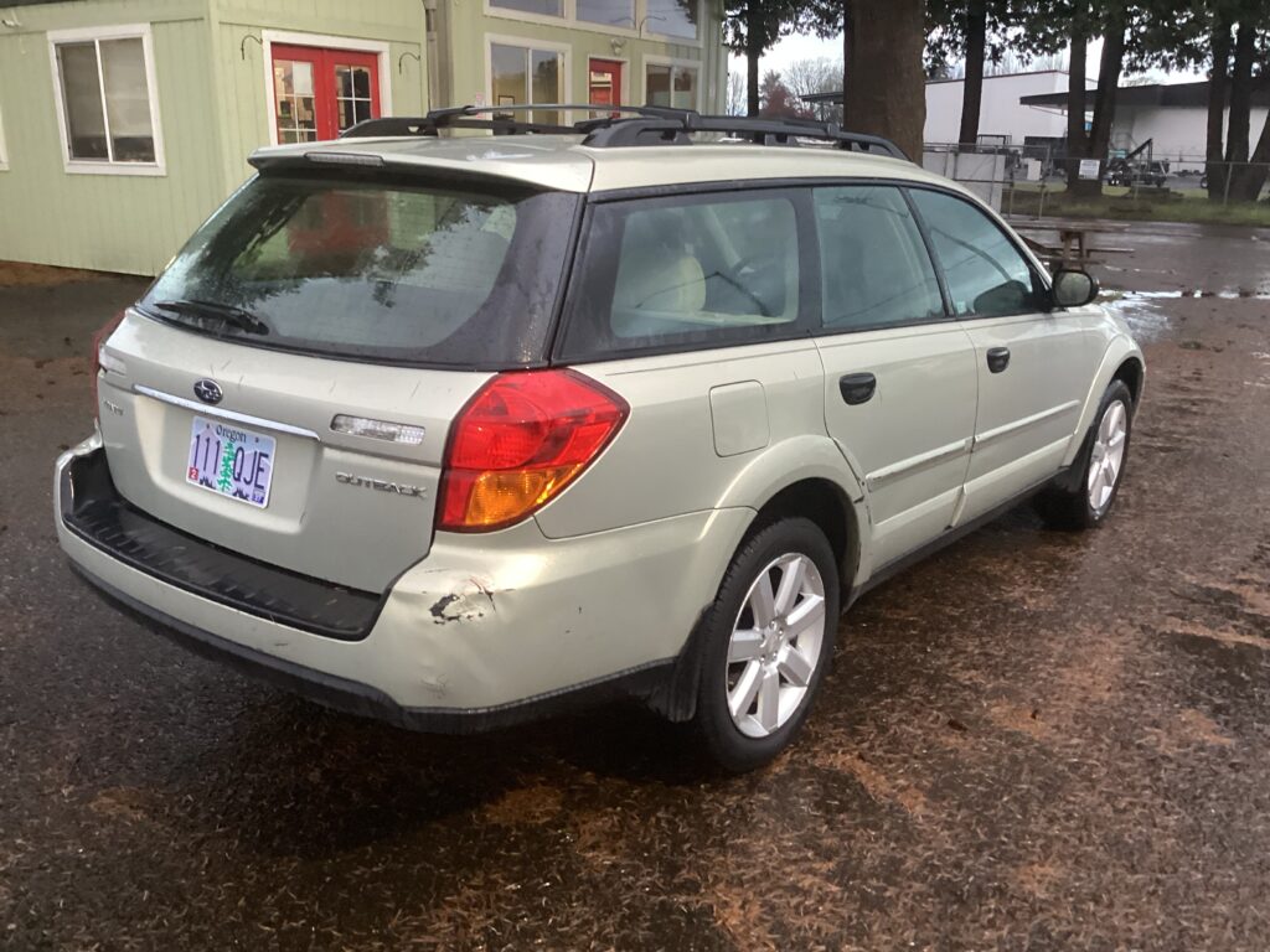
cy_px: 476
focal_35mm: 31
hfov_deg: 58.4
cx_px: 635
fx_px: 1137
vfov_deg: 45.4
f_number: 2.4
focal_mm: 3.3
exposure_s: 1/40
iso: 250
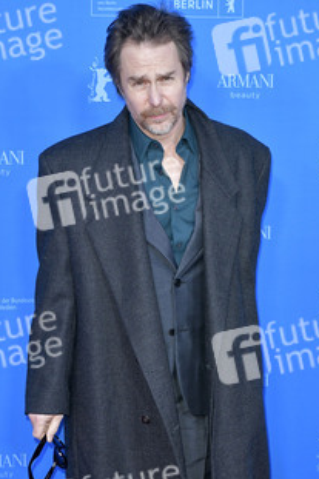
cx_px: 151
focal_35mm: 90
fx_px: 1197
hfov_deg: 15.2
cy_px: 271
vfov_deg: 22.6
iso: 2000
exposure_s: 1/250
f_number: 5.6
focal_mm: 70
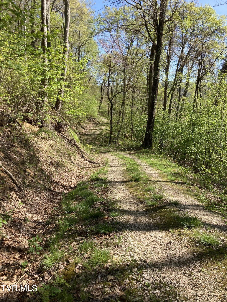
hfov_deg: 49.7
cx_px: 114
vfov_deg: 63.4
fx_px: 245
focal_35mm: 28
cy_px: 151
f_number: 1.8
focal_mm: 3.99
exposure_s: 1/727
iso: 20
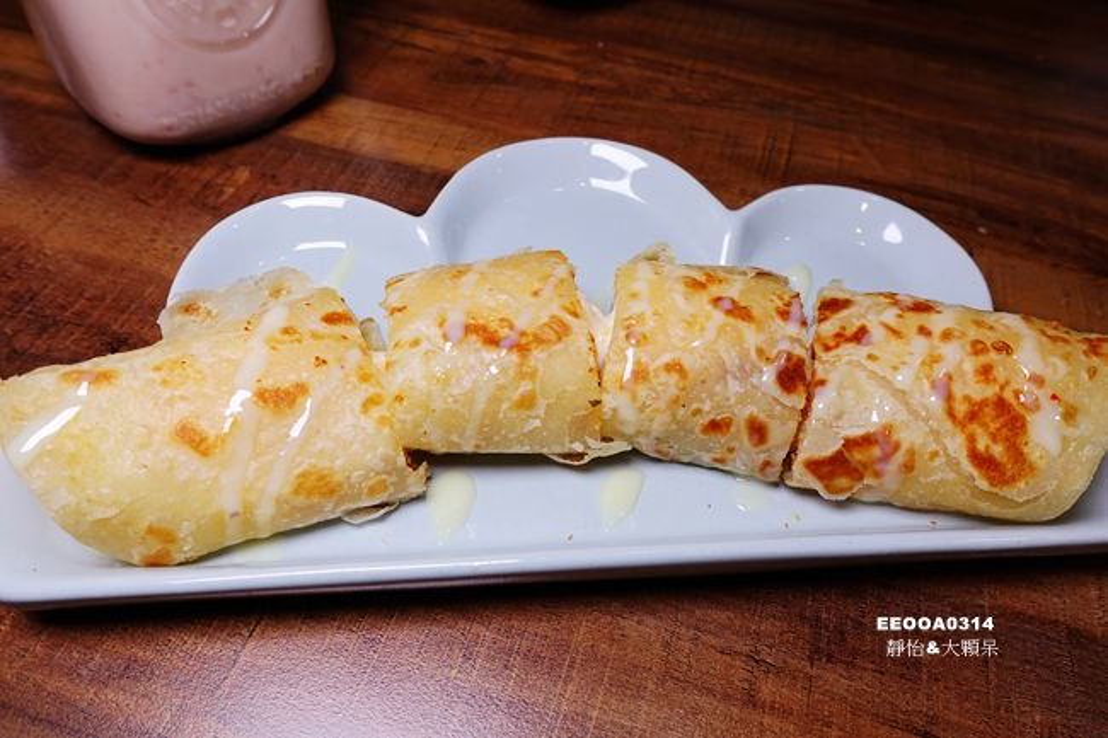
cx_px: 554
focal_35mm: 24
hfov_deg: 73.8
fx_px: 738
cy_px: 369
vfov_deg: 53.1
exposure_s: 1/100
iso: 125
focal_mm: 8.8
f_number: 4
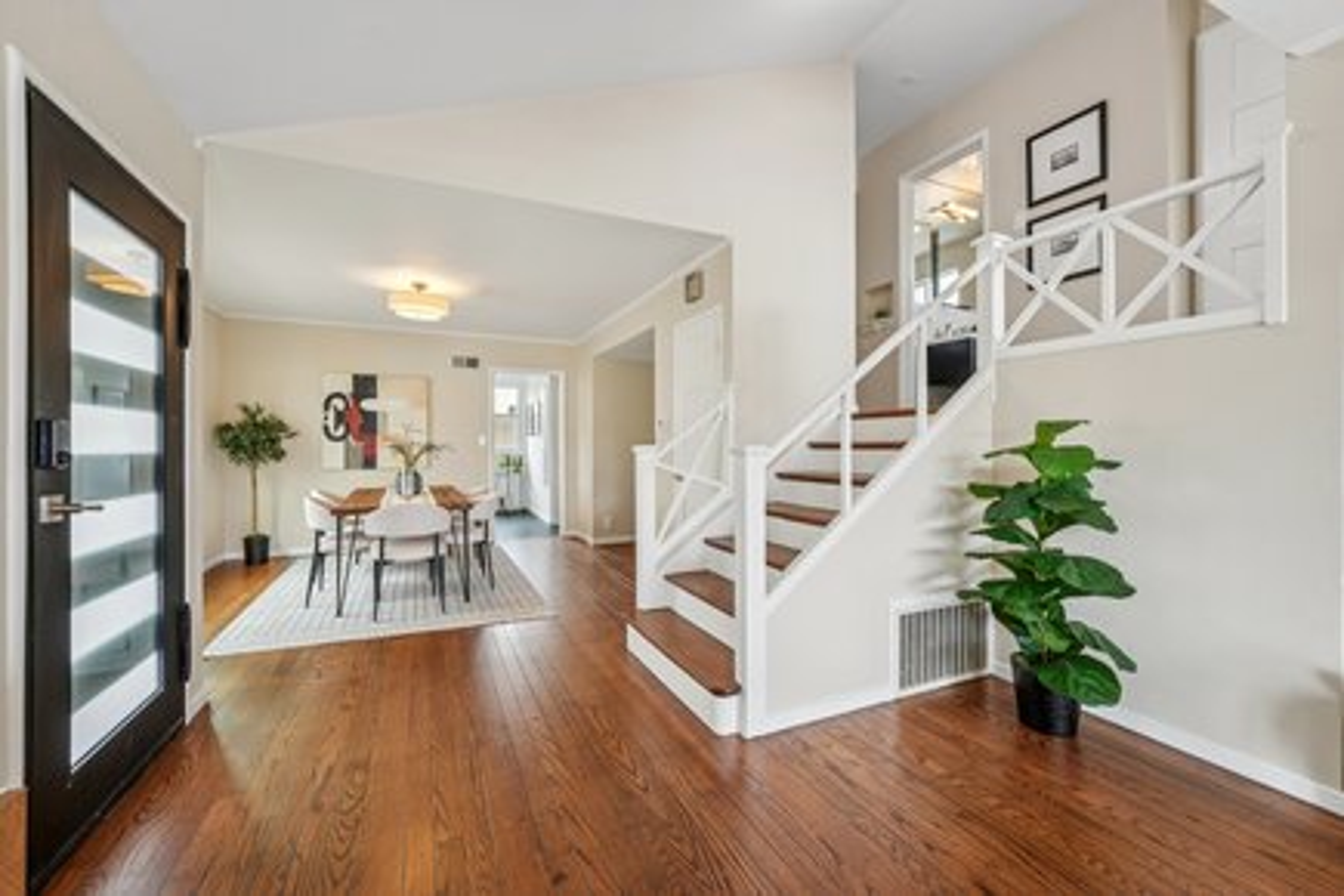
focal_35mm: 14
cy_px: 448
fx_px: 523
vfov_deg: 81.2
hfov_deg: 104.3
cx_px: 672
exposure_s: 1/80
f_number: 8
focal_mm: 14
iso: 640
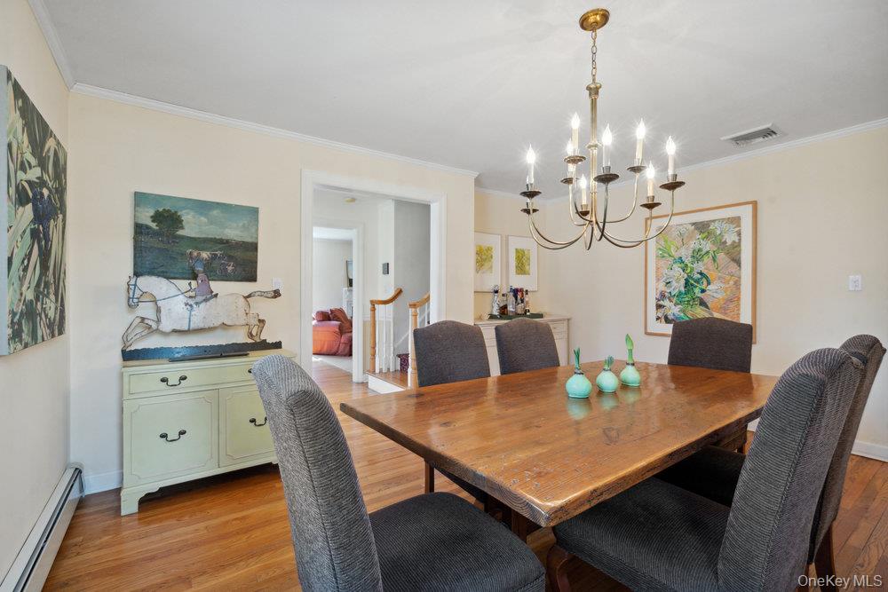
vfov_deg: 73.8
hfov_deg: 96.7
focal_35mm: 16
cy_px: 296
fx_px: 395
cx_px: 444
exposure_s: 1/80
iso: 1000
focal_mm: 16
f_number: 8
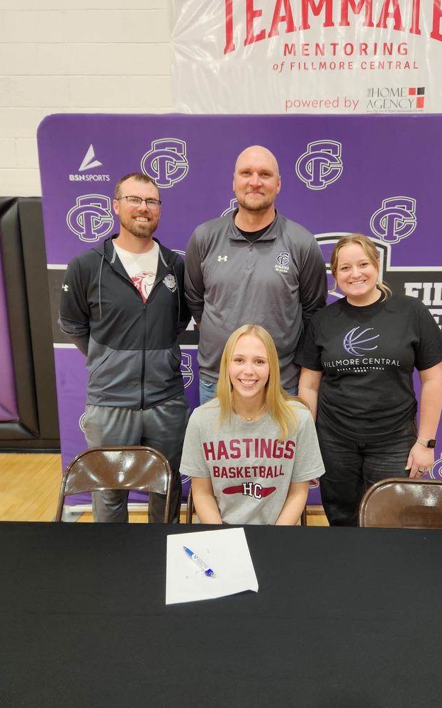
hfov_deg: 49.1
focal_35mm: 25
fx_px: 482
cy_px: 347
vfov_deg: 72.5
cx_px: 257
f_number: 1.8
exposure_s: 1/120
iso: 160
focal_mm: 5.4
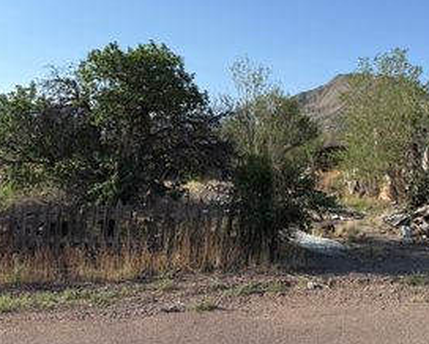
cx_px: 339
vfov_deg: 34.2
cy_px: 88
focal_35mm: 43
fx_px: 546
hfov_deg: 41.2
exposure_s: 1/3759
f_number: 1.78
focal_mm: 6.76
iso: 80
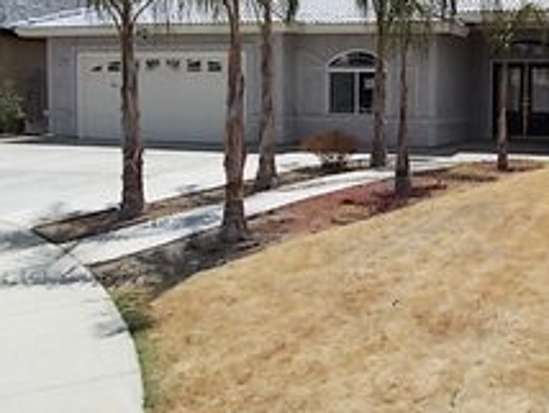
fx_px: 667
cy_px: 133
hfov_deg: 42.7
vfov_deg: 34.1
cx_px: 441
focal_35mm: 42
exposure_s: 1/200
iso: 80
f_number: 8
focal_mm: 4.6
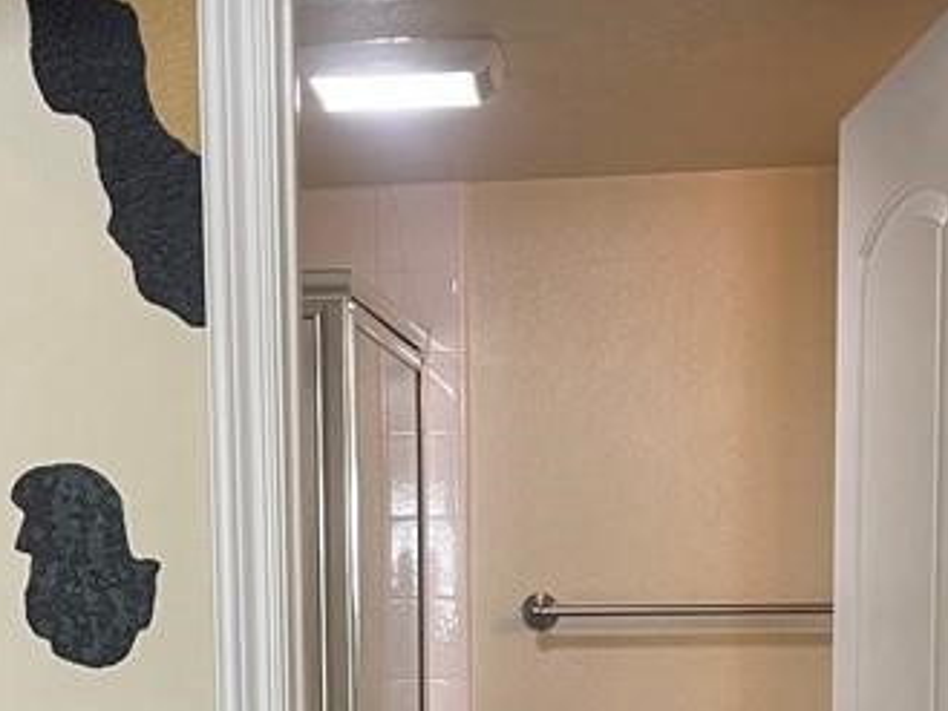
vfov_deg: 17.5
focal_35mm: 81
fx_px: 2219
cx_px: 352
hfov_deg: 24.0
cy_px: 826
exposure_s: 1/60
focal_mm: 5.1
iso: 100
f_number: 1.6
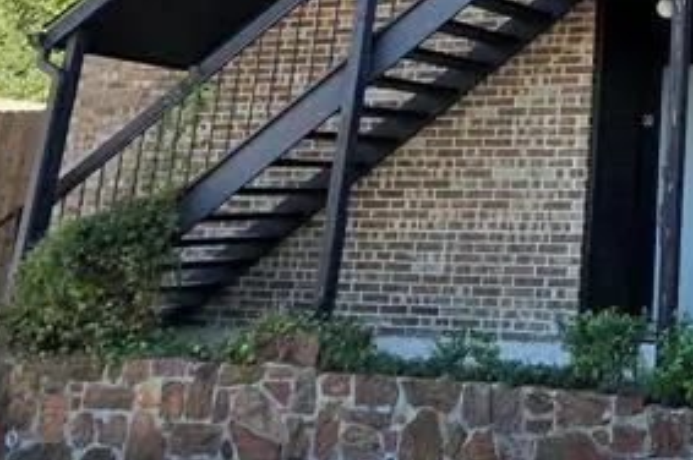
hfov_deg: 33.2
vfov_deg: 25.5
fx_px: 942
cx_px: 828
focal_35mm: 49
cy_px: -46
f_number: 2.2
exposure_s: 1/667
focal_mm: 2.2
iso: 50
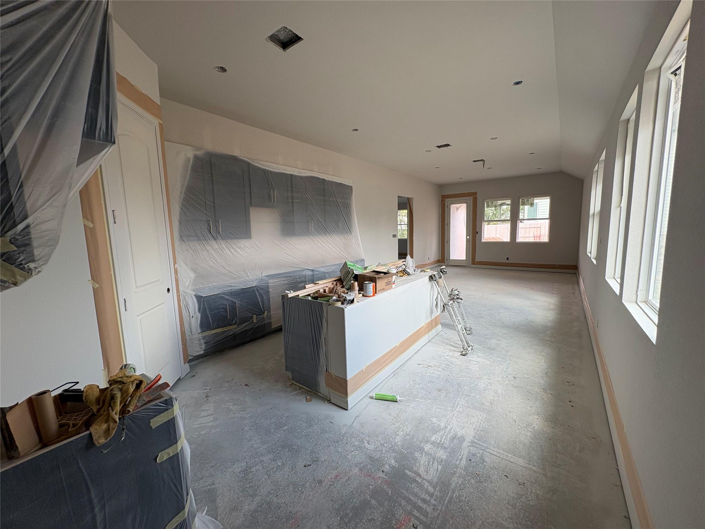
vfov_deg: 85.7
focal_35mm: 14
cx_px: 352
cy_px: 264
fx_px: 285
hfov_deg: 102.1
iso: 40
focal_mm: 2.22
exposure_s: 1/105
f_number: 2.2
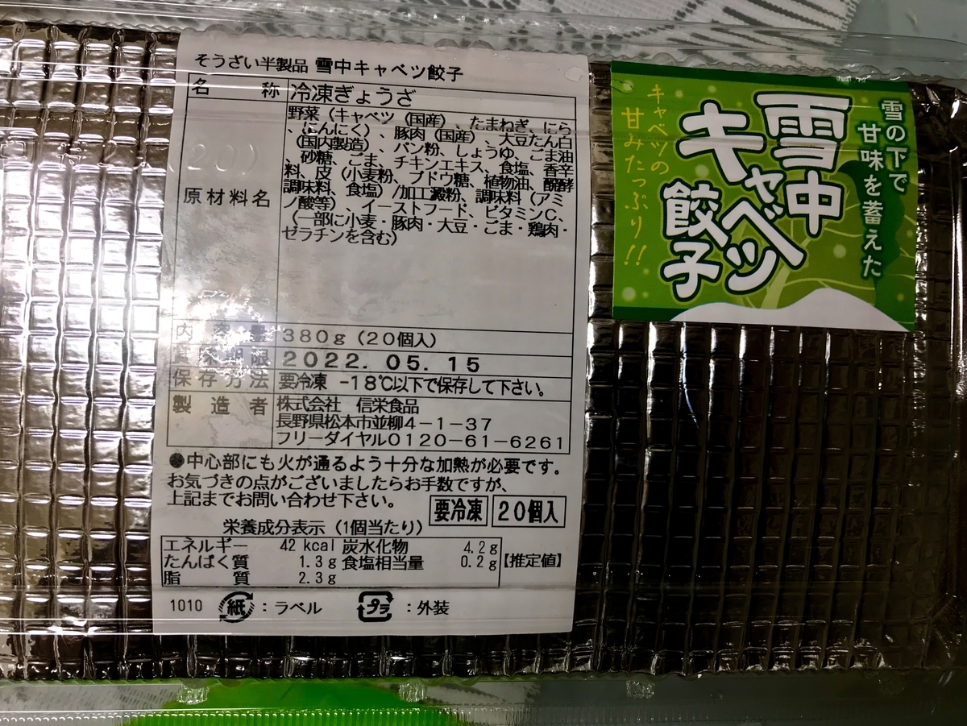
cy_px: 363
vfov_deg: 49.8
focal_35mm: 28
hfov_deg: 63.4
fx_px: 782
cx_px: 484
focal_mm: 3.99
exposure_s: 1/40
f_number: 1.8
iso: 25
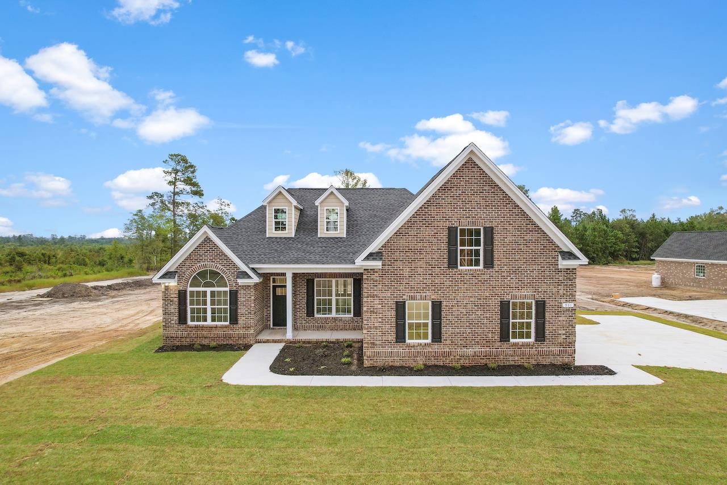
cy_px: 242
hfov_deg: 78.6
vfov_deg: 57.3
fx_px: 444
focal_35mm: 22
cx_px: 364
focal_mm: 8.38
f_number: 2.8
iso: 170
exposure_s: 1/15
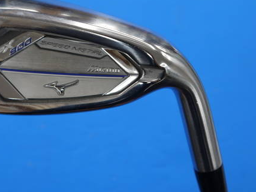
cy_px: 97
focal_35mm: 75
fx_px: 555
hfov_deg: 25.8
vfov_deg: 19.6
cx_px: 80
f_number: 4.6
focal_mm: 25
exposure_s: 1/60
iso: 160
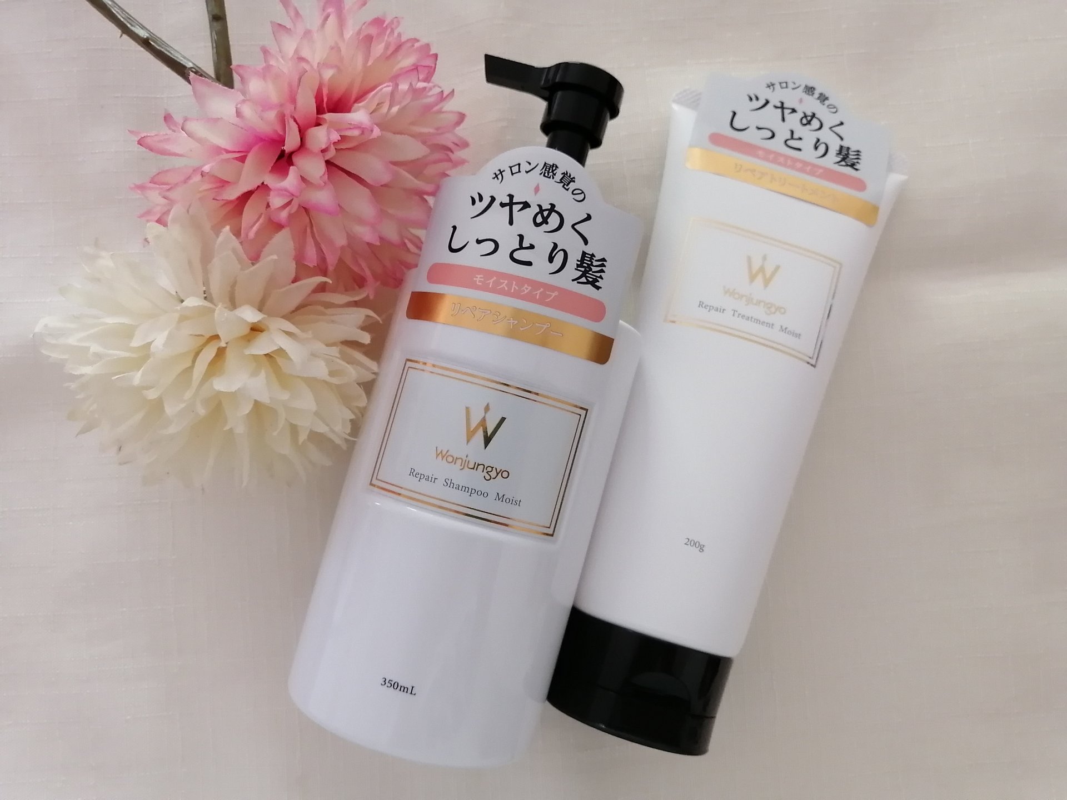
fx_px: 832
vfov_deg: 51.4
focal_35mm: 27
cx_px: 534
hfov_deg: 65.3
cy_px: 400
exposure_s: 1/33.3
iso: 160
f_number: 1.8
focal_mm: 3.62
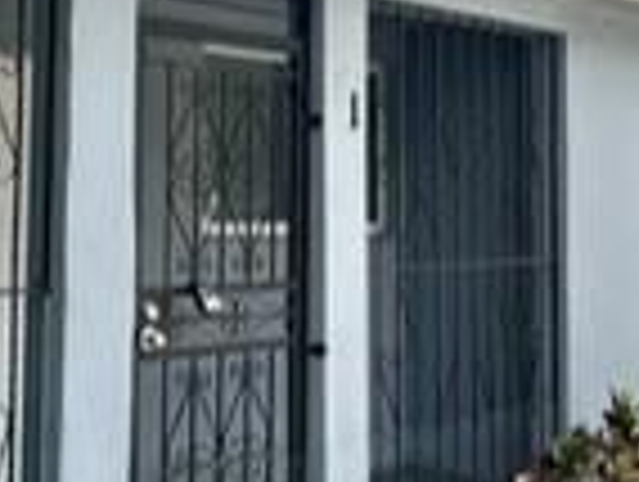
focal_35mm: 63
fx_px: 1165
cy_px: 144
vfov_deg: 23.2
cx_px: 315
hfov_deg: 30.7
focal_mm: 2.22
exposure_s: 1/1125
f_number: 2.2
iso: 40
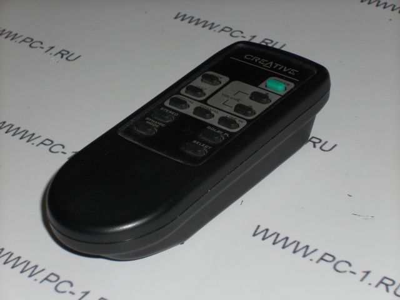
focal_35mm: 108
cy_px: 150
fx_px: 1248
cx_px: 200
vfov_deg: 13.7
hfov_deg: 18.2
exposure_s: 1/60
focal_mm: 19.6
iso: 80
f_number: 5.9
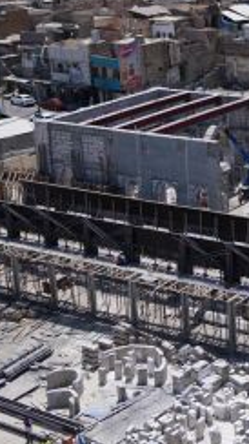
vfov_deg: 26.5
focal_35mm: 80
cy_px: 198
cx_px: 316
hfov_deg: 14.5
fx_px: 940
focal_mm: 31
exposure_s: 1/2500
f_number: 2.8
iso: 100
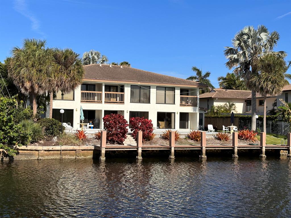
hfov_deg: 39.7
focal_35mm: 48
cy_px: 109
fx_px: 404
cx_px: 146
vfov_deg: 30.3
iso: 64
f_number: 1.78
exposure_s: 1/4785
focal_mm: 6.86
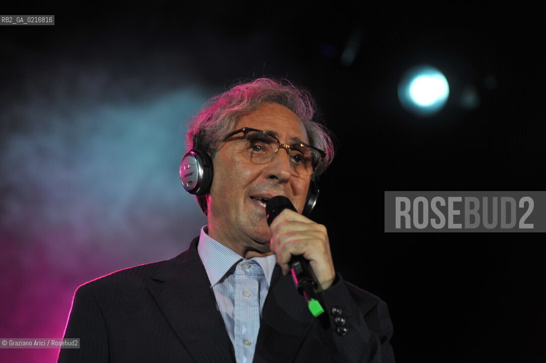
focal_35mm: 185
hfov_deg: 11.1
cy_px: 182
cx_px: 273
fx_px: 2804
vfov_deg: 7.4
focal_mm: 185
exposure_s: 1/200
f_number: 7.1
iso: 1250
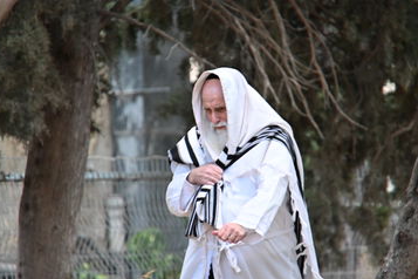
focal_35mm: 504
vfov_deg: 2.7
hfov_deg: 4.1
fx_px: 5852
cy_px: 137
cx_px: 221
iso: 3200
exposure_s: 1/125
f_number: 6.3
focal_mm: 300
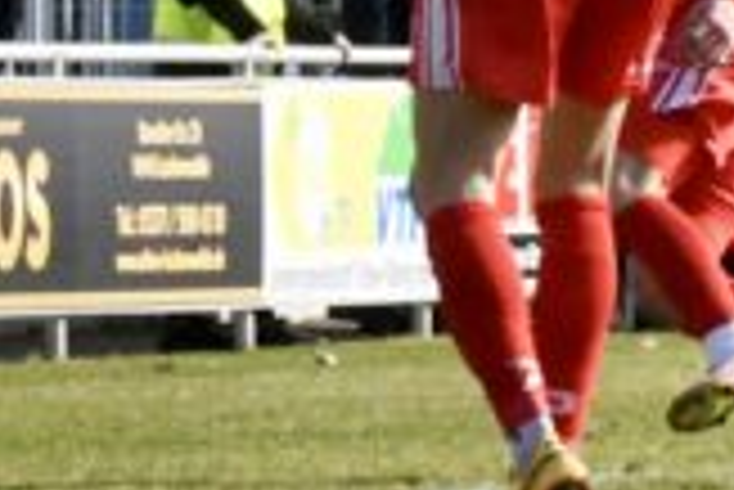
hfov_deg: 2.9
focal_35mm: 704
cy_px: -124
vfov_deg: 2.0
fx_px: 14366
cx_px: -261
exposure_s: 1/1600
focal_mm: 112
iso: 8000
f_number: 22
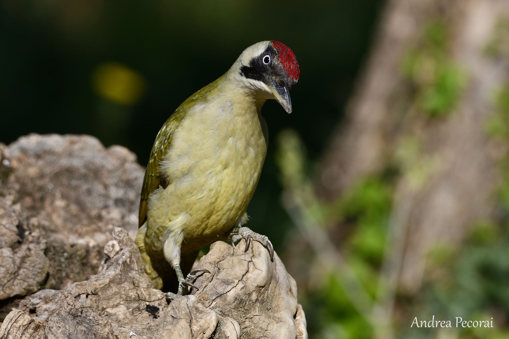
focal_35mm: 690
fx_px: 9755
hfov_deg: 3.0
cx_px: 254
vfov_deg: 2.0
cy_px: 170
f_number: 8
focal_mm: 460
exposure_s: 1/2500
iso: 640
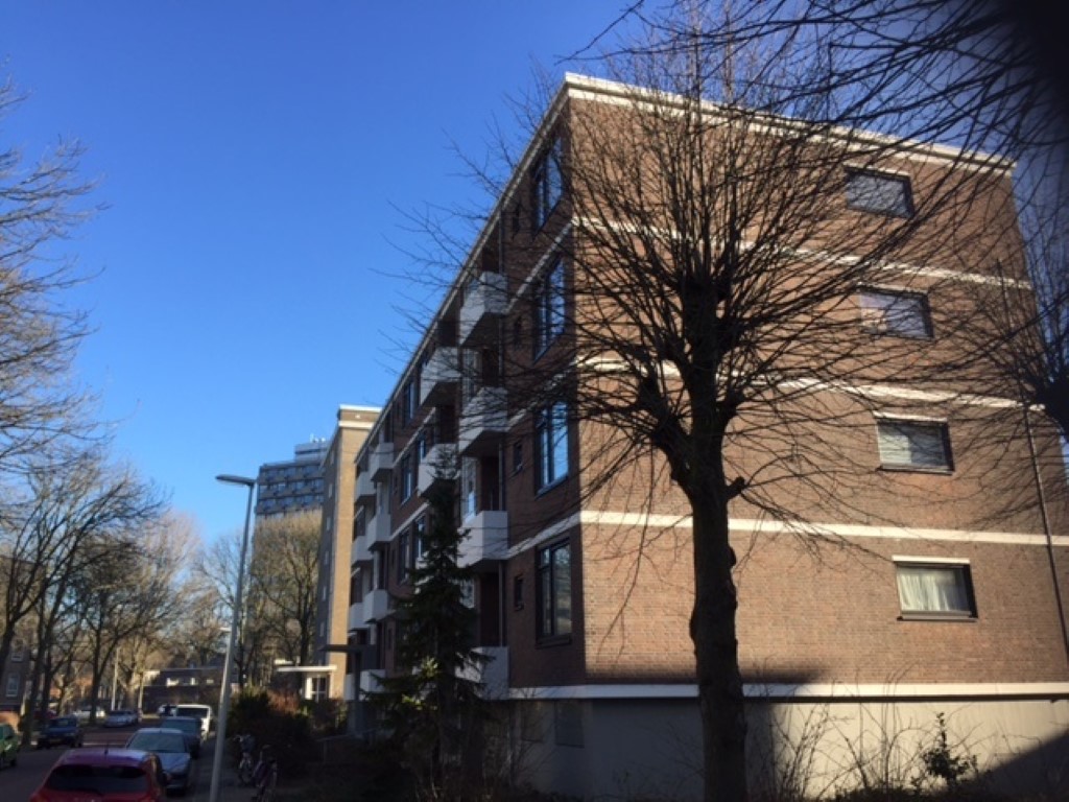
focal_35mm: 29
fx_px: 896
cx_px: 534
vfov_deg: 48.2
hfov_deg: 61.7
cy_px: 401
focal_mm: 4.15
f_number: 2.2
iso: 32
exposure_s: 1/670
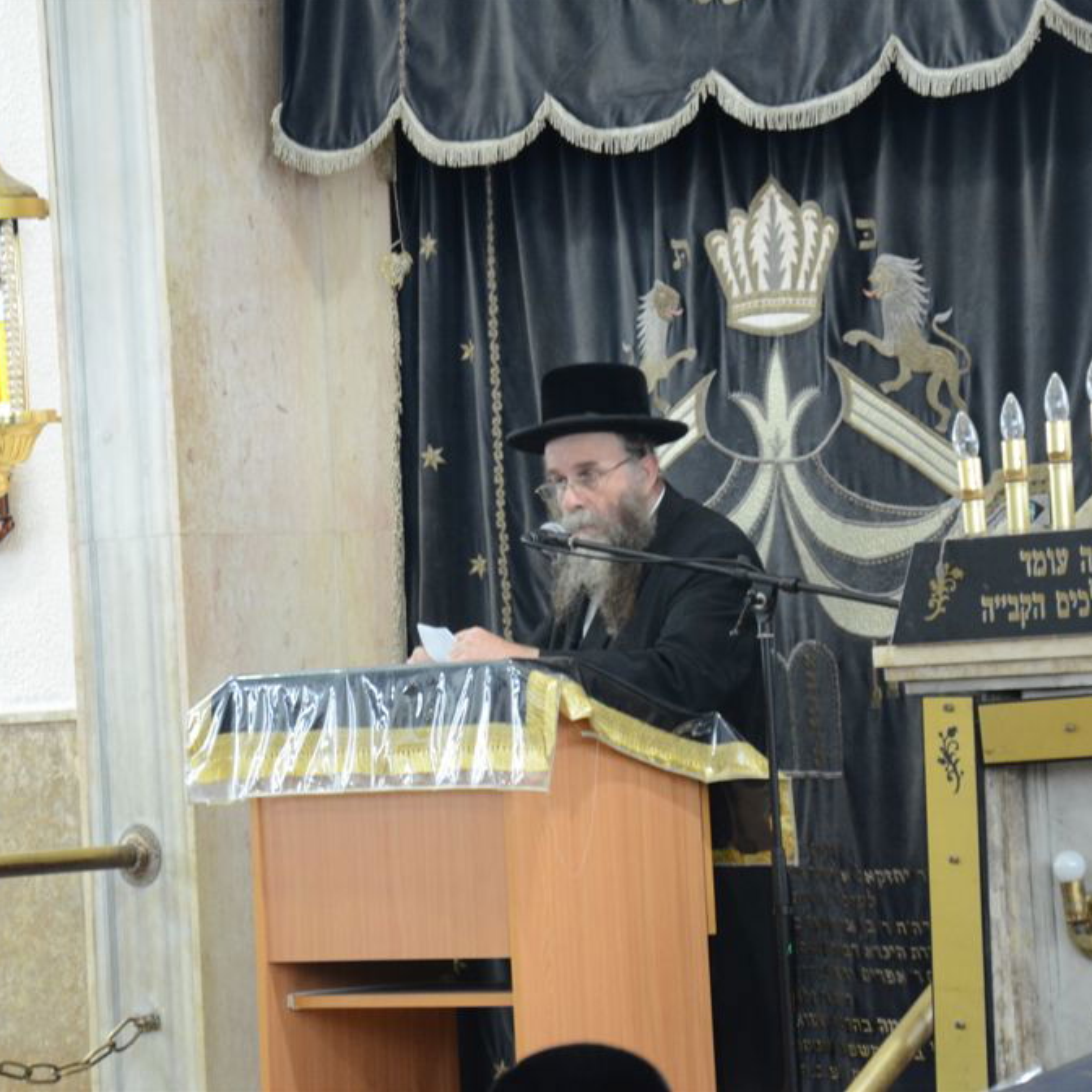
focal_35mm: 165
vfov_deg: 10.6
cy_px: 543
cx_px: 478
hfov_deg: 10.6
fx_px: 5876
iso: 1600
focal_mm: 85
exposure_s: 1/30
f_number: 5.6
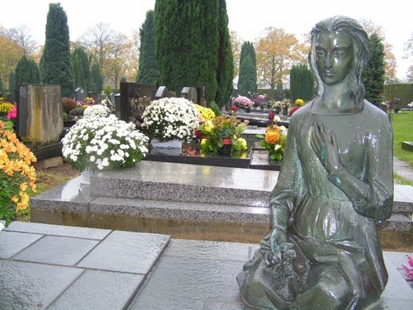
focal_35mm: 38
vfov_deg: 37.7
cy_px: 155
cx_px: 206
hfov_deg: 49.0
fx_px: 453
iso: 80
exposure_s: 1/60
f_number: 2.8
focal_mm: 6.3
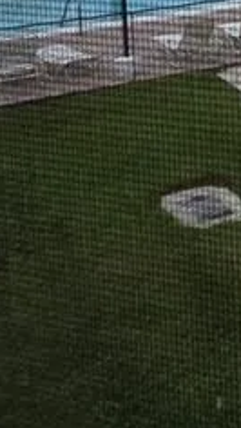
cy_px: -136
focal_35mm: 72
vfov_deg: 25.2
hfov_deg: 12.0
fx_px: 817
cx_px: 647
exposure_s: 1/2000
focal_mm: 2.2
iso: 64
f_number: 2.2
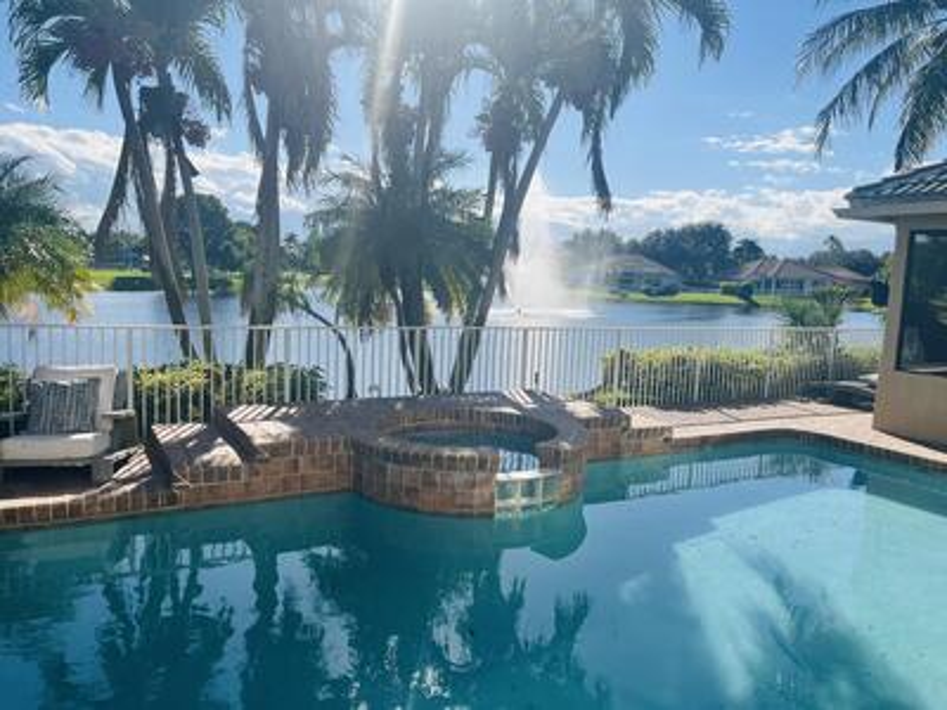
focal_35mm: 26
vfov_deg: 53.1
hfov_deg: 67.3
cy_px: 355
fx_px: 711
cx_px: 474
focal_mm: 5.1
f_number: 1.6
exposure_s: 1/5848
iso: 50
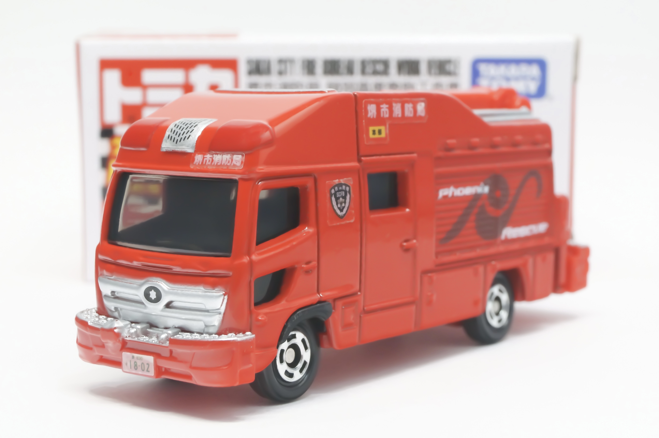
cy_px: 219
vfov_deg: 16.5
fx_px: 1509
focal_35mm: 82
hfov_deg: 24.6
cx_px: 330
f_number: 18
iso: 6400
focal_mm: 55
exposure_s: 1/15
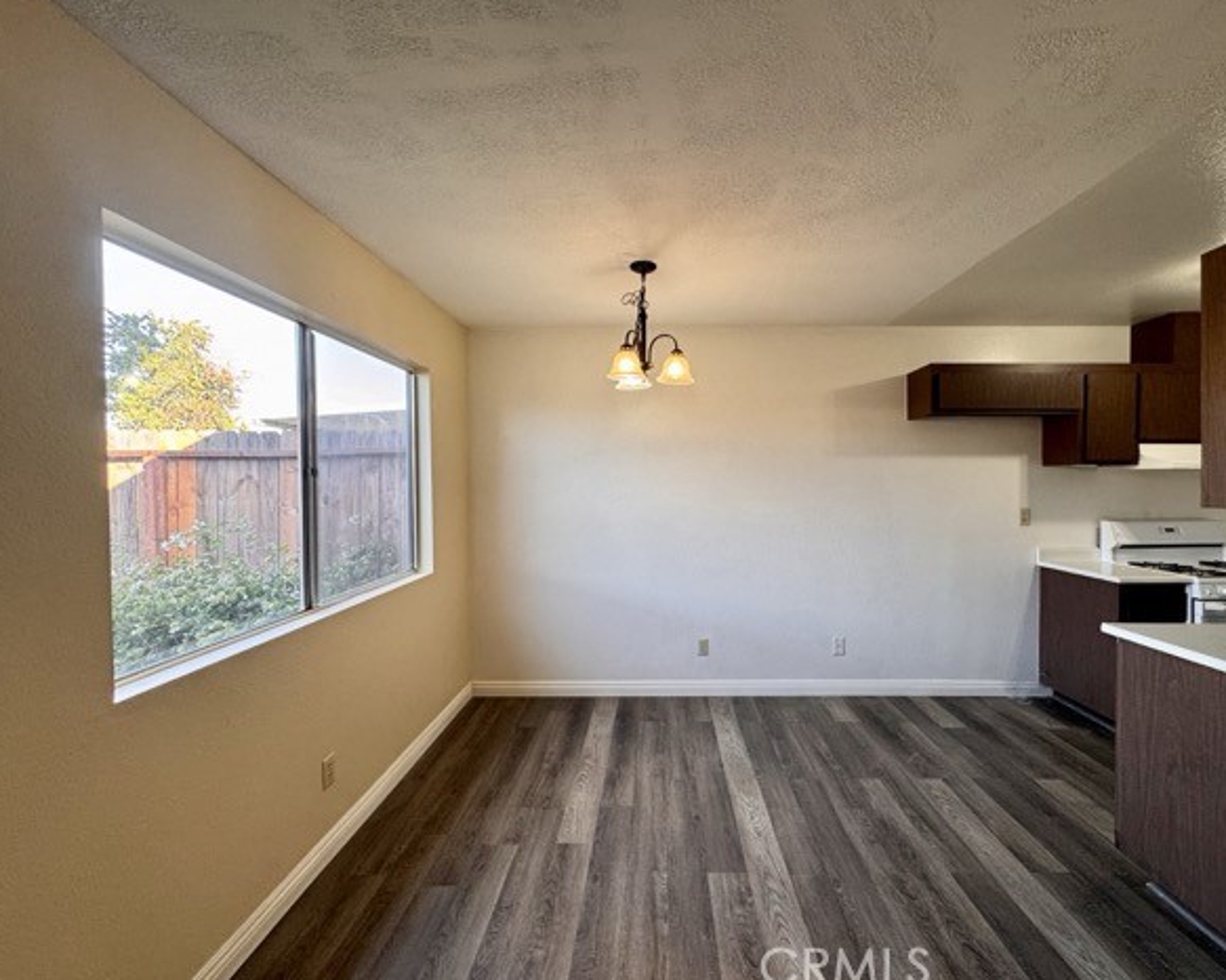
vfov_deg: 84.0
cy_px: 492
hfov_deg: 96.6
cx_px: 658
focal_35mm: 15
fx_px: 544
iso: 200
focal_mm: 2.22
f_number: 2.2
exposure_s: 1/120
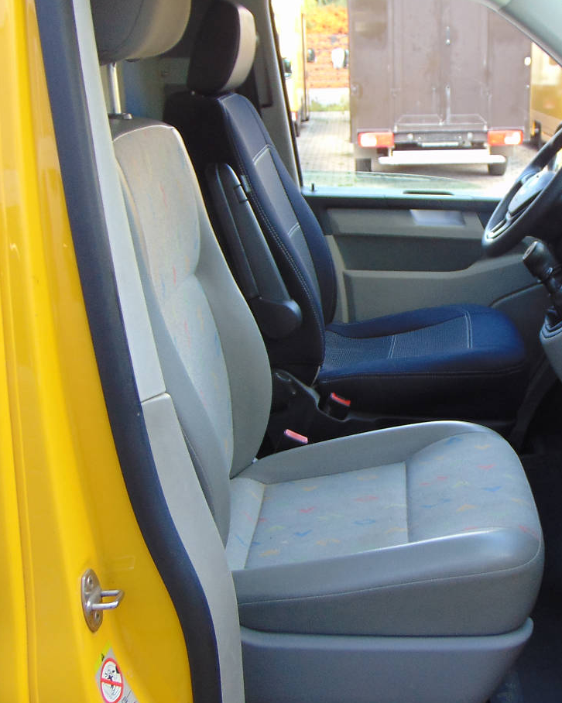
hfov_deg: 34.4
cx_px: 394
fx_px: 894
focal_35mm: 43
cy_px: 379
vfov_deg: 42.9
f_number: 3
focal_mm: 4.5
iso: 80
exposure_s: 1/40
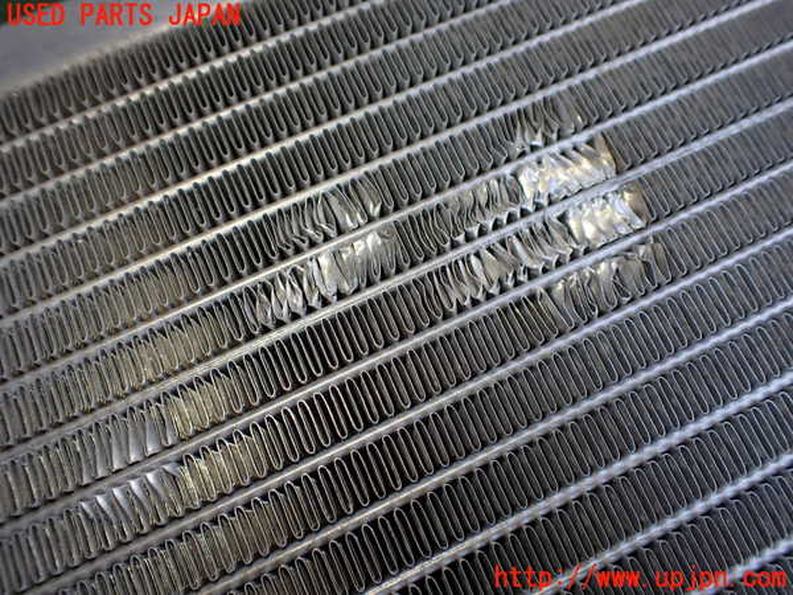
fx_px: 687
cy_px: 298
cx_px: 396
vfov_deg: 46.8
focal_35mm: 30
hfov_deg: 60.0
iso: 100
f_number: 2.3
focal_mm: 5.4
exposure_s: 1/125
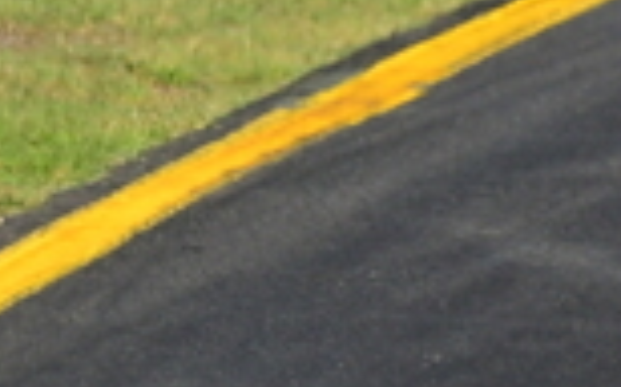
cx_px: 1383
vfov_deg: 0.5
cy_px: 409
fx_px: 42922
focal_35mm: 2538
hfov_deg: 0.8
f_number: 11
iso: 500
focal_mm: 320
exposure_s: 1/640
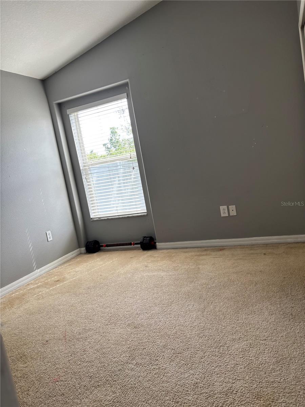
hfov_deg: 53.1
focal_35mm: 26
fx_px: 305
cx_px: 152
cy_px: 204
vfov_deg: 67.3
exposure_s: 1/121
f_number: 1.6
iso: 50
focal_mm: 5.96
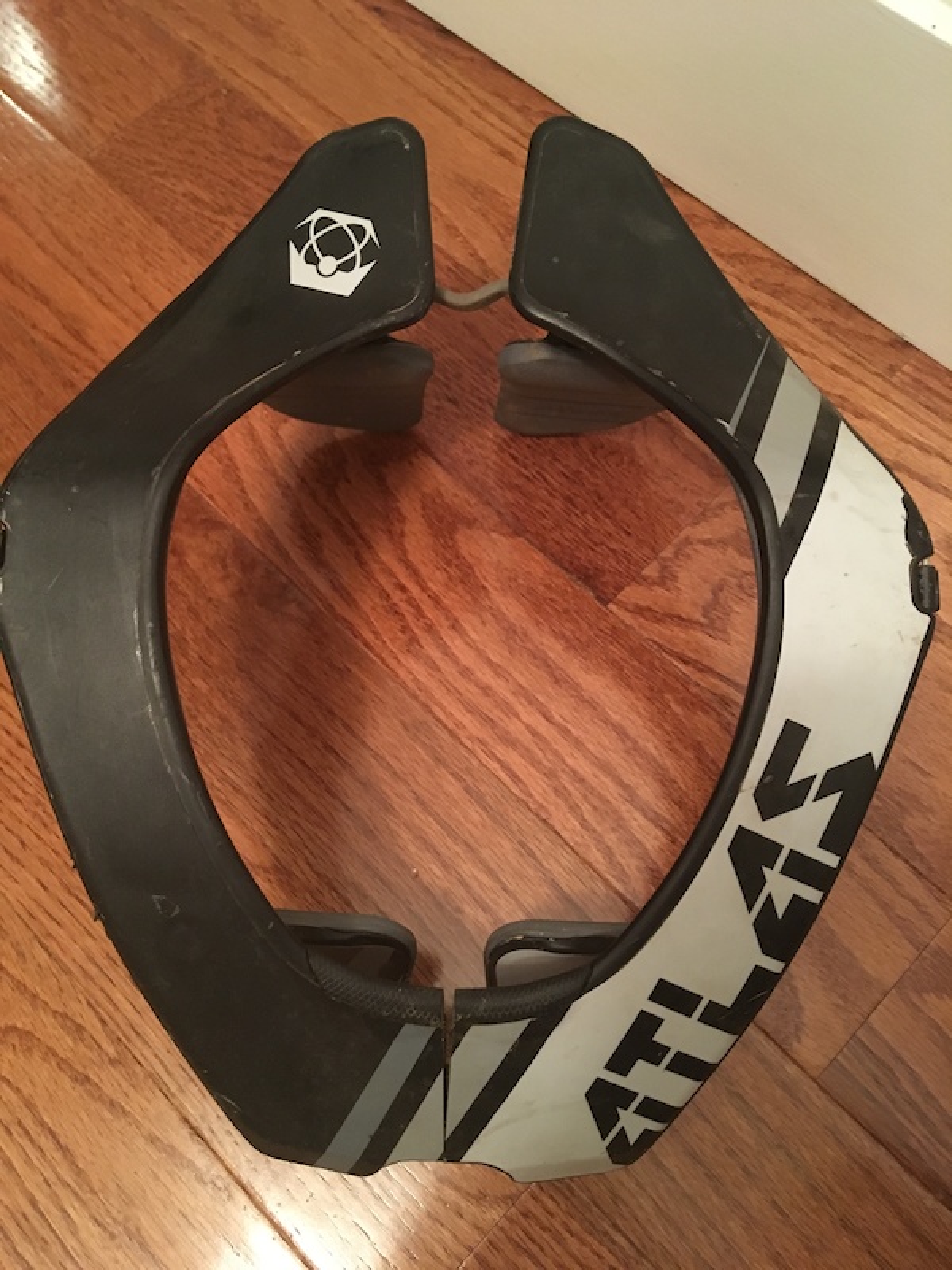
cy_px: 635
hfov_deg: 48.2
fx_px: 1063
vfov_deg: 61.7
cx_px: 476
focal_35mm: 29
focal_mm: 4.15
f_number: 2.2
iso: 400
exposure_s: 1/15
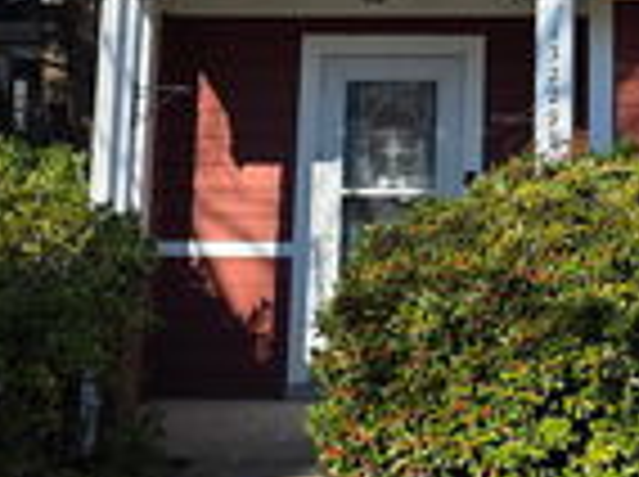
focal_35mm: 83
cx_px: 598
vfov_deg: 16.9
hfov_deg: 22.9
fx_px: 1530
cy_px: -99
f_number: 1.7
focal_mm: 6.3
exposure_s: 1/2664
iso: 80
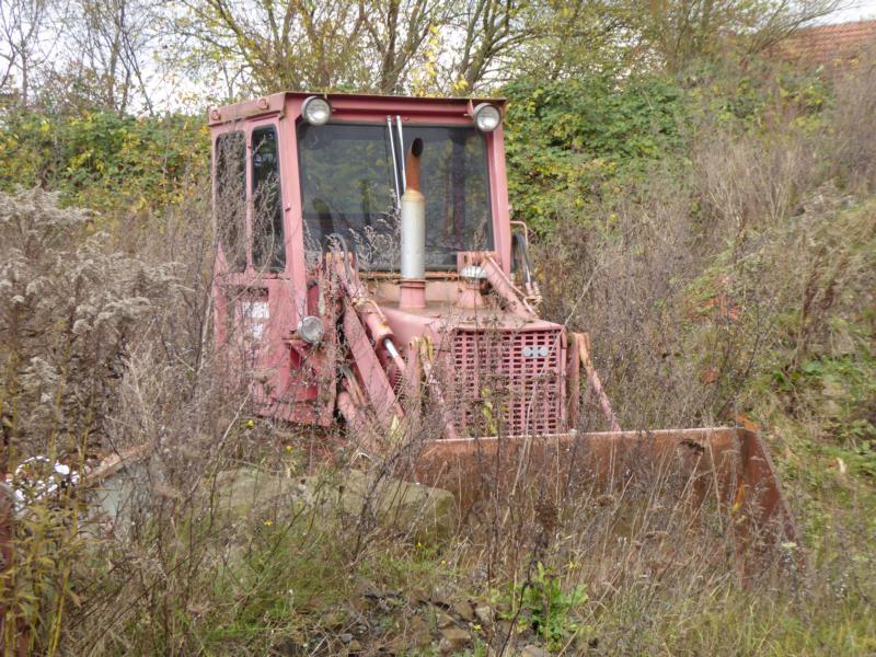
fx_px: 1898
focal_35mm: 75
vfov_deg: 19.6
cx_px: 438
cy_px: 328
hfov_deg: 26.0
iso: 200
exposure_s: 1/160
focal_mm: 12.5
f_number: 4.5
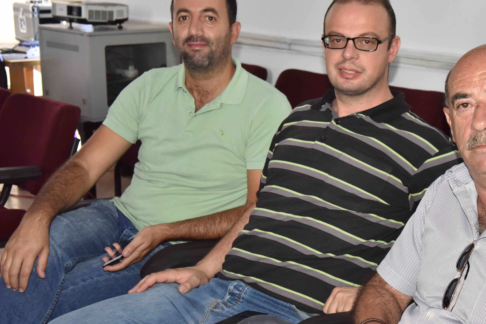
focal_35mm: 75
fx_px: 1012
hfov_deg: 26.8
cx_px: 332
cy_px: 133
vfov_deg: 18.2
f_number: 7.1
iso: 3200
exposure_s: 1/160
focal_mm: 50
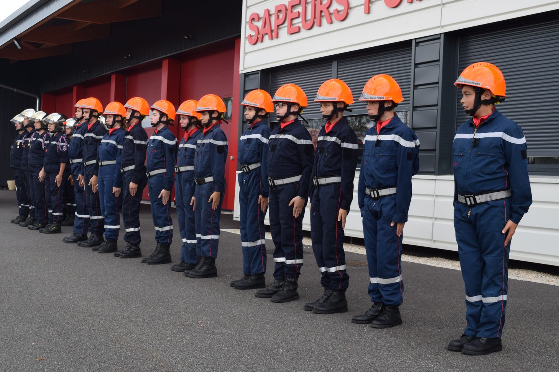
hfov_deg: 39.6
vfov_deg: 27.0
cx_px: 255
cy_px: 186
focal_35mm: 50
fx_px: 776
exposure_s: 1/250
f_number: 8
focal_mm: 30
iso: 400
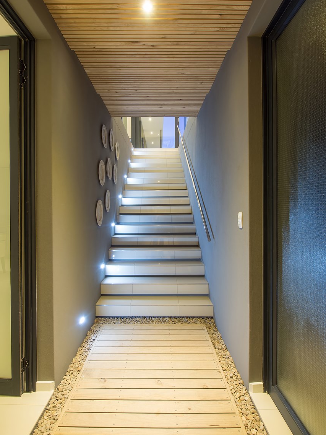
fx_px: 239
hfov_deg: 68.7
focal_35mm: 19
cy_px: 212
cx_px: 158
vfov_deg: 84.6
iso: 200
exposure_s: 6
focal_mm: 9
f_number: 9
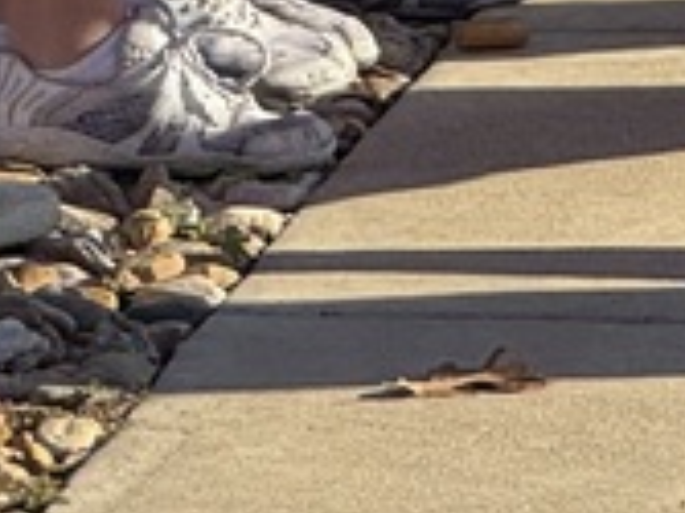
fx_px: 14534
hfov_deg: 2.7
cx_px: 874
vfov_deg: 2.0
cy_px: -767
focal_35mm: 735
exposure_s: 1/537
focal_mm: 15.66
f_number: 2.8
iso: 50
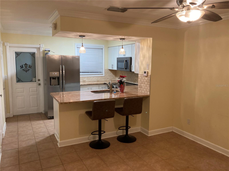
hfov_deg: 63.4
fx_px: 185
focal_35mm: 28
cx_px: 114
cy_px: 86
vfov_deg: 49.7
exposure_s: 1/60
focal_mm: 3.99
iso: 200
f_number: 1.8
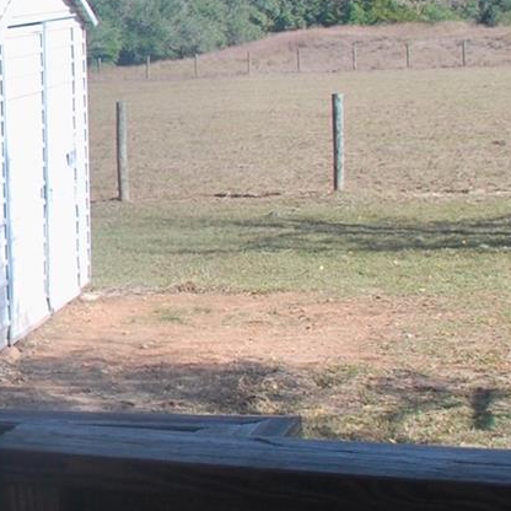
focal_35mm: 113
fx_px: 1887
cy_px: 96
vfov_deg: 15.3
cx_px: -350
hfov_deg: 14.0
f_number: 7.1
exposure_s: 1/200
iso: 100
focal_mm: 18
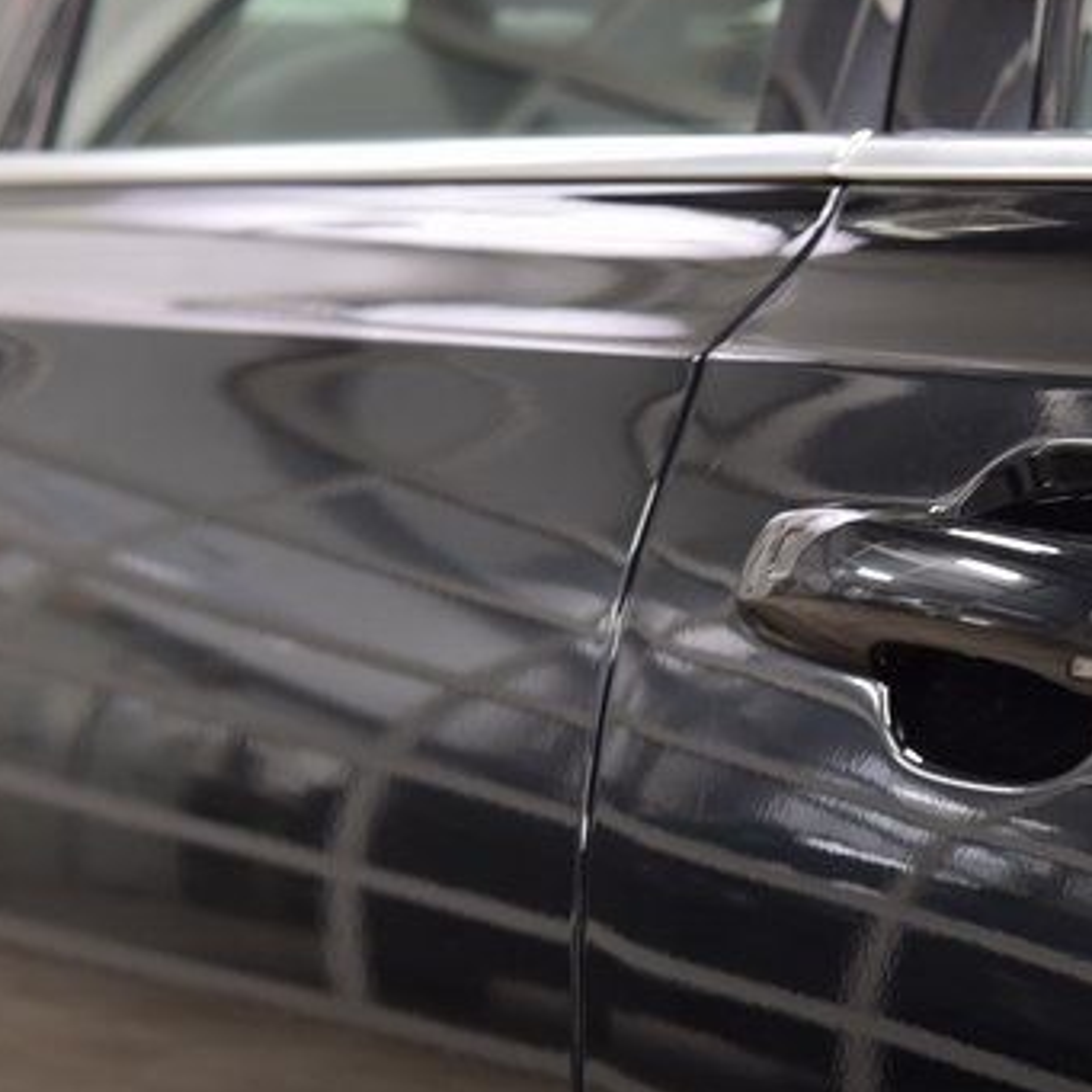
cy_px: 610
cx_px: 592
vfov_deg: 13.2
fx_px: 4704
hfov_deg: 13.2
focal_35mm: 132
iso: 800
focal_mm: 55
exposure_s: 1/15
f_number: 6.3
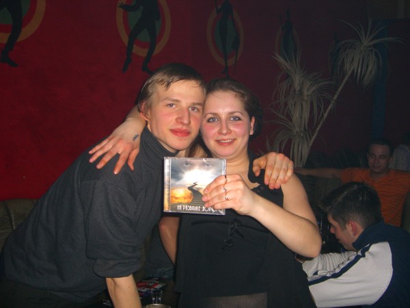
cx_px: 205
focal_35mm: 38
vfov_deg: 37.7
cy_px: 154
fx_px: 450
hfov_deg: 49.0
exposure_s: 1/60
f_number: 2.8
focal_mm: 7.9
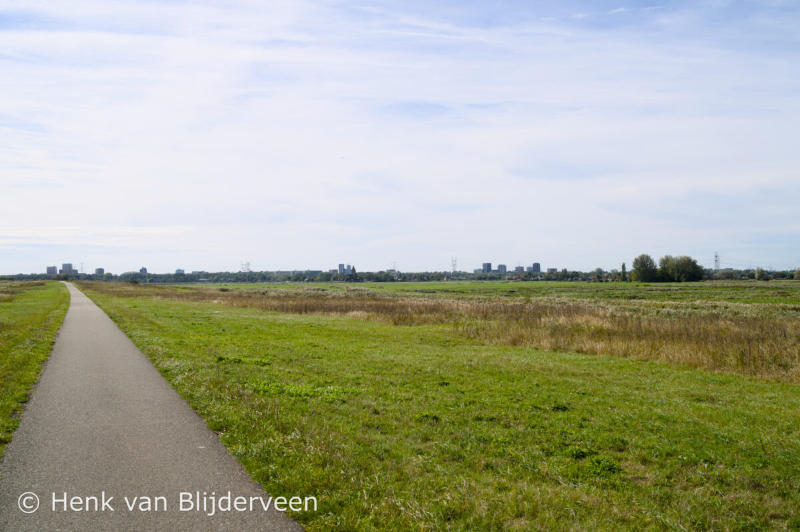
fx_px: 933
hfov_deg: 46.4
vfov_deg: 31.8
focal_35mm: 42
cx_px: 400
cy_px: 266
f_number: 10
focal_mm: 42
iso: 100
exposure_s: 1/400
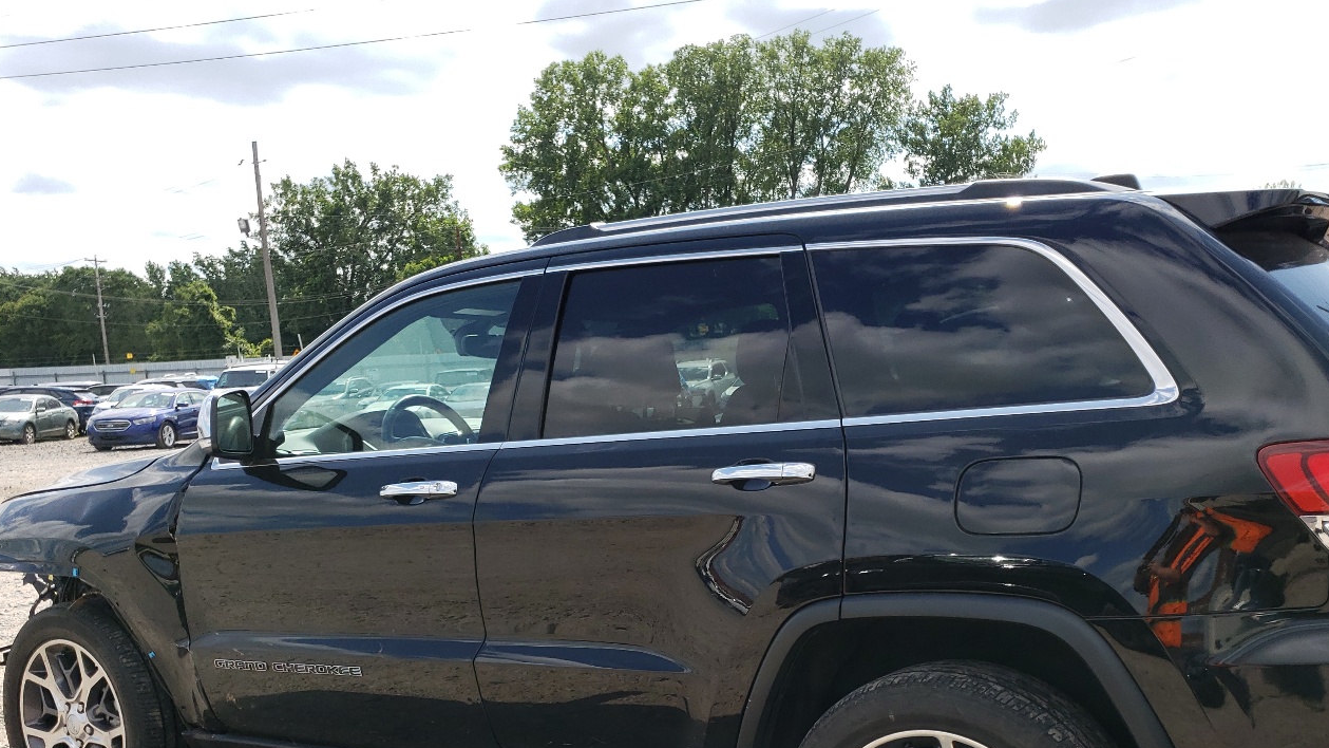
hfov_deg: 55.1
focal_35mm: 36
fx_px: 1269
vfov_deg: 32.1
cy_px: 574
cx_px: 753
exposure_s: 1/2000
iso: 50
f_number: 1.5
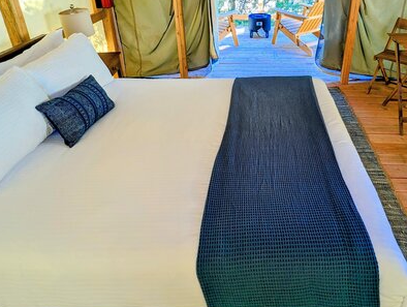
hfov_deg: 66.6
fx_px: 306
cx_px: 242
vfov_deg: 51.7
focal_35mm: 26
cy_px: 90
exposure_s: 1/35.5
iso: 45
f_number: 2.2
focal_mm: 2.35
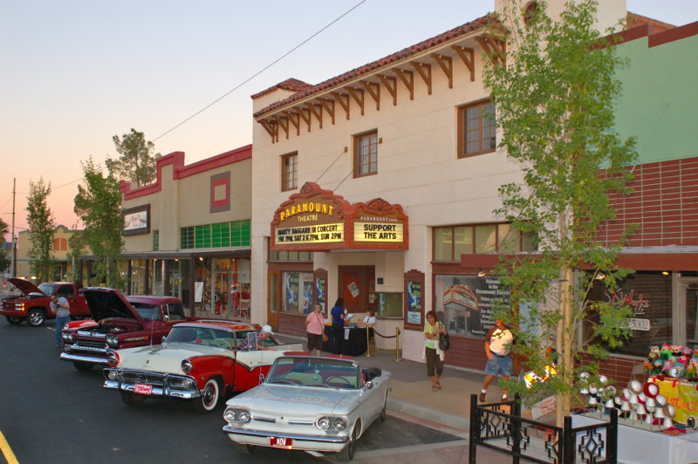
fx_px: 697
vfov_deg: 36.8
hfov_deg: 53.2
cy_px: 232
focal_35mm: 36
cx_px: 349
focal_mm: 24
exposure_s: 1/80
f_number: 4.5
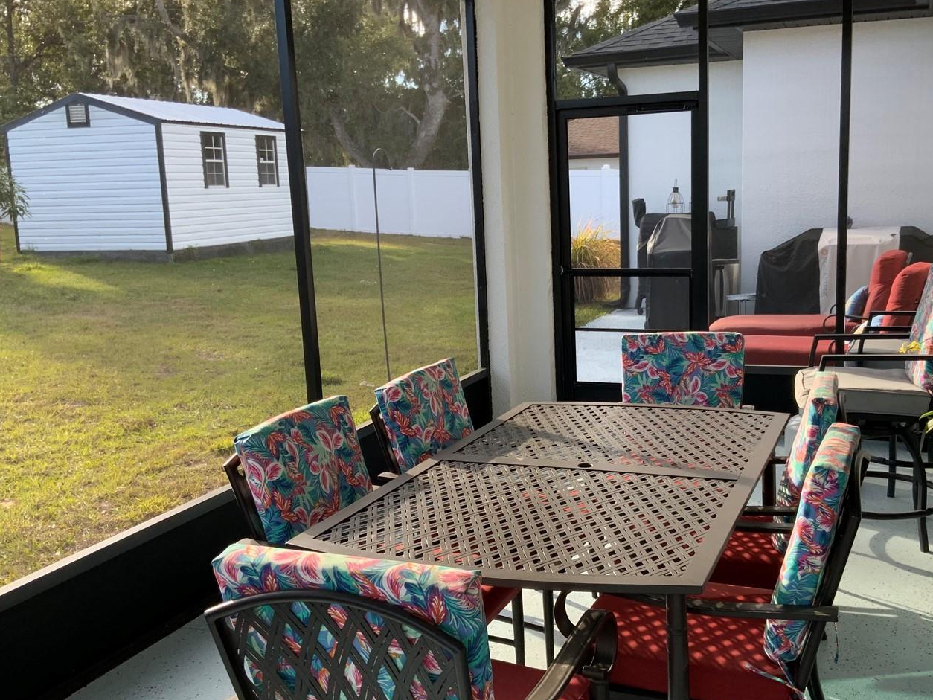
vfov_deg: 38.7
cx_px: 545
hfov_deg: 49.9
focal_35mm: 37
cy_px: 356
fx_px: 997
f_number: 1.8
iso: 16
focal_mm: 3
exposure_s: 1/138
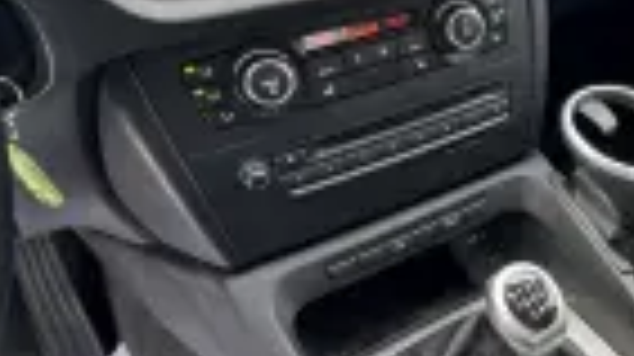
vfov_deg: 30.3
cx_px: 540
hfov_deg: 47.7
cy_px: 149
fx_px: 655
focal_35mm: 39
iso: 250
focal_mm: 2.22
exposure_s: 1/60
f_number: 2.2
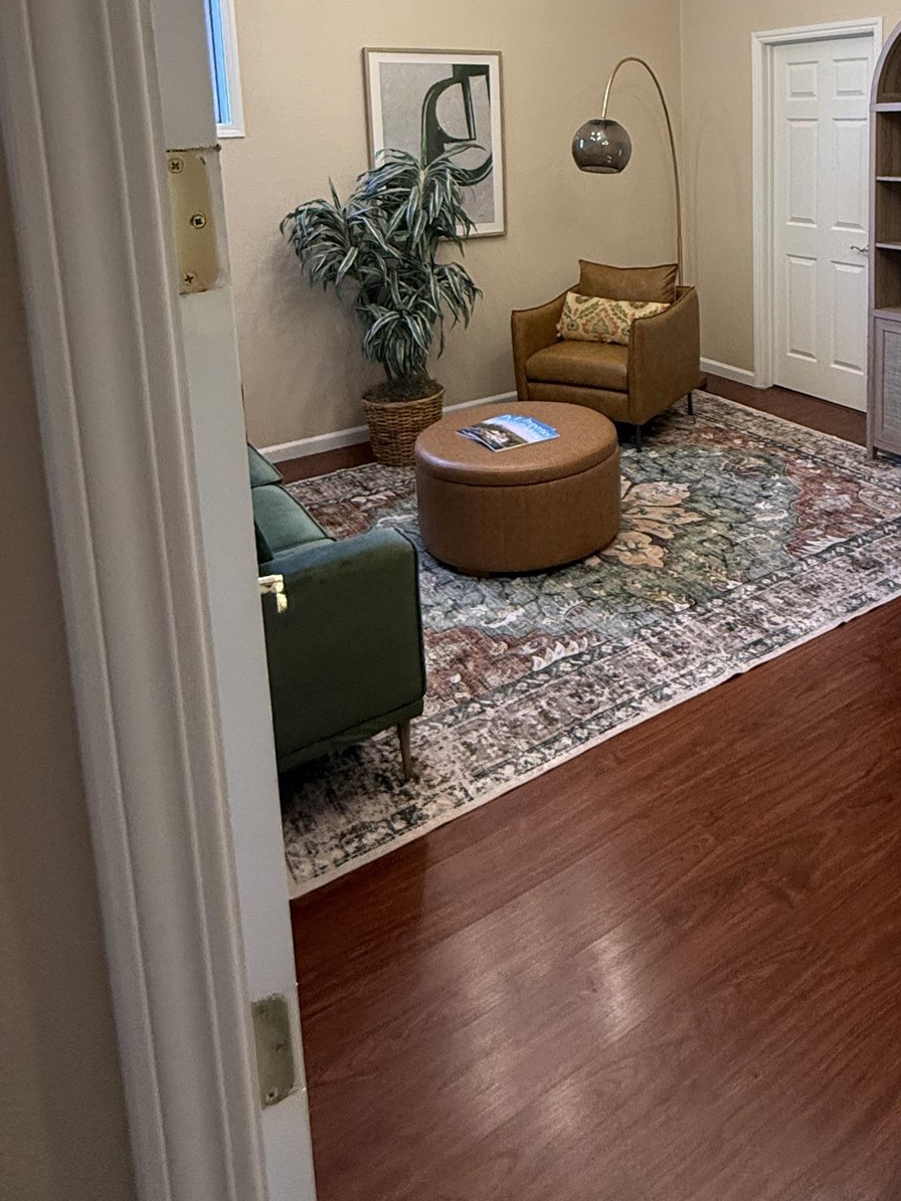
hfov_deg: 49.7
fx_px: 937
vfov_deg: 60.7
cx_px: 650
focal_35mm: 27
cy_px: 263
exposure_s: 1/120
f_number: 2.2
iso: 400
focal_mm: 2.22
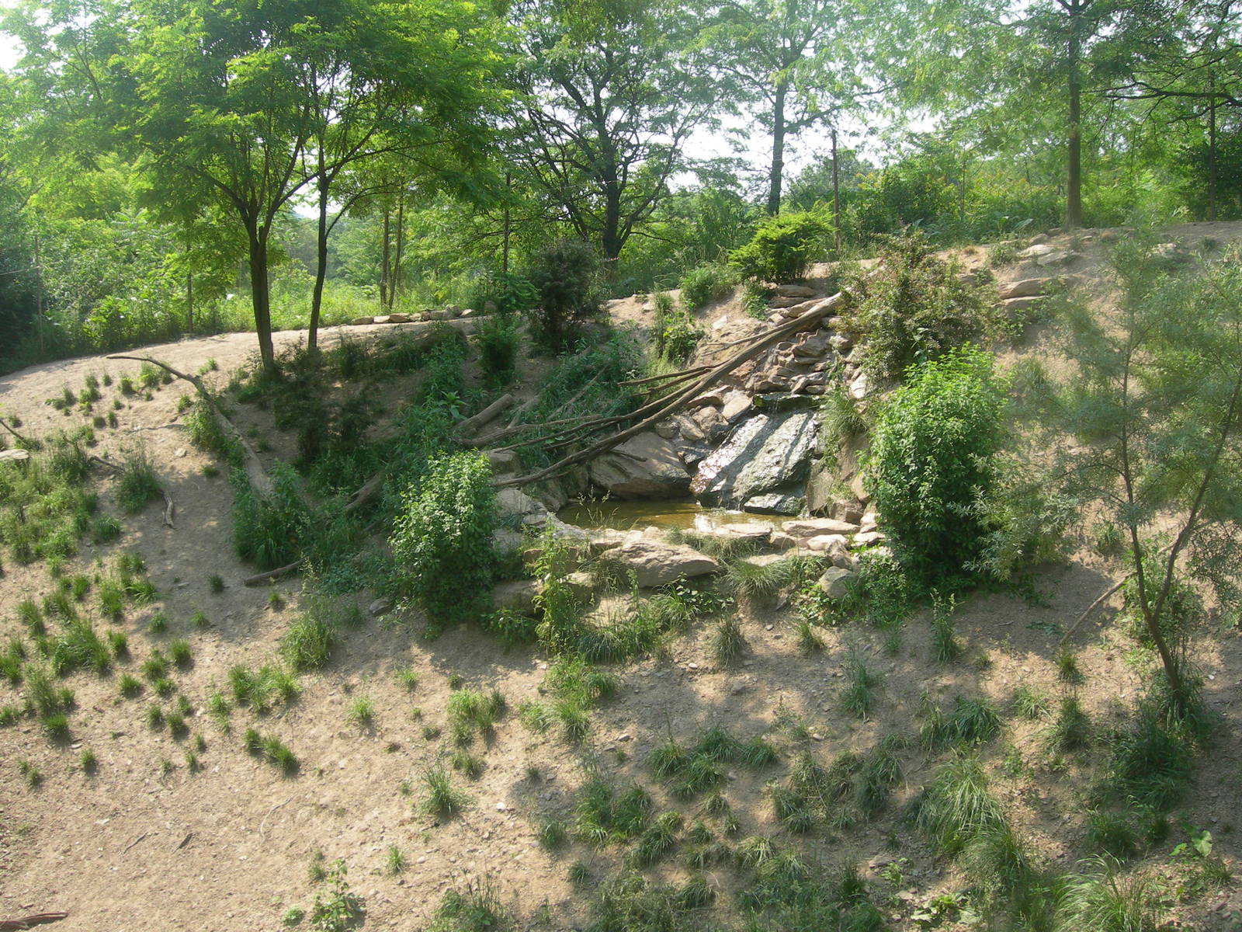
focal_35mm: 38
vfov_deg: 37.7
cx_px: 621
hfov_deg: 49.0
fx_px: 1363
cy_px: 466
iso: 50
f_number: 4.8
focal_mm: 7.8
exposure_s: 1/144
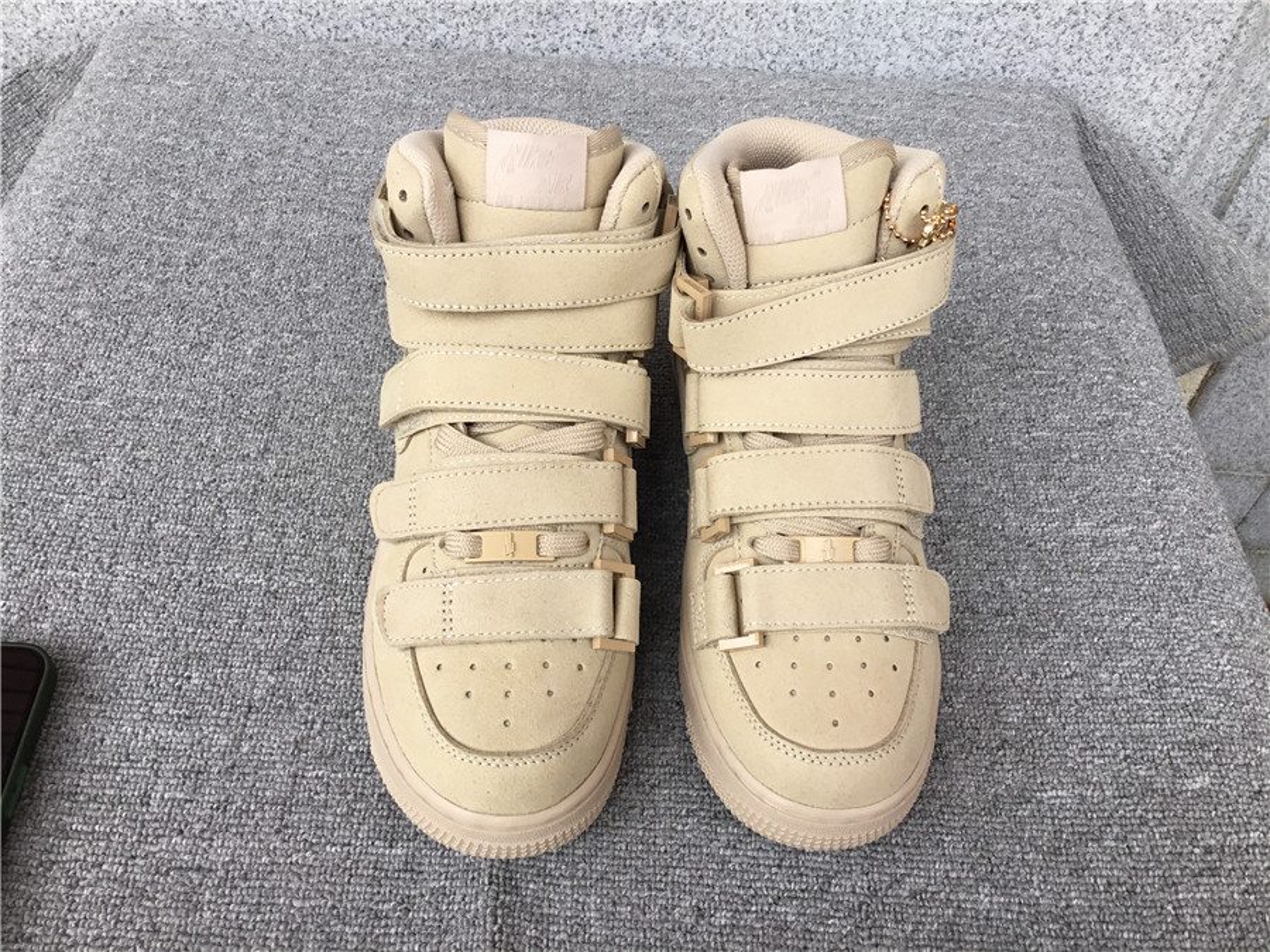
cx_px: 635
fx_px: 1137
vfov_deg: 45.4
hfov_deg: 58.4
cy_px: 476
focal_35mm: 31
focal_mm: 3.3
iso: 25
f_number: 2.4
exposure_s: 1/124
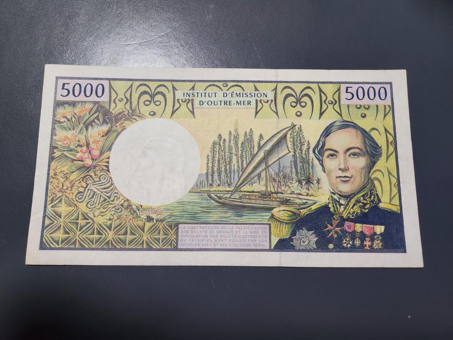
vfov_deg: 58.9
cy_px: 170
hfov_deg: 73.9
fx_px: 301
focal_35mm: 23
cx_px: 226
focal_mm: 5.4
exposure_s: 1/101
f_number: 1.8
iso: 400
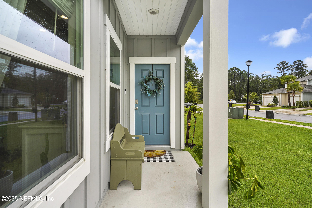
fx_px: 165
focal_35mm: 19
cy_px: 104
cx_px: 156
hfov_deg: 86.9
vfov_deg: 64.6
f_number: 8
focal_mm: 19
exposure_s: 1/25
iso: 100
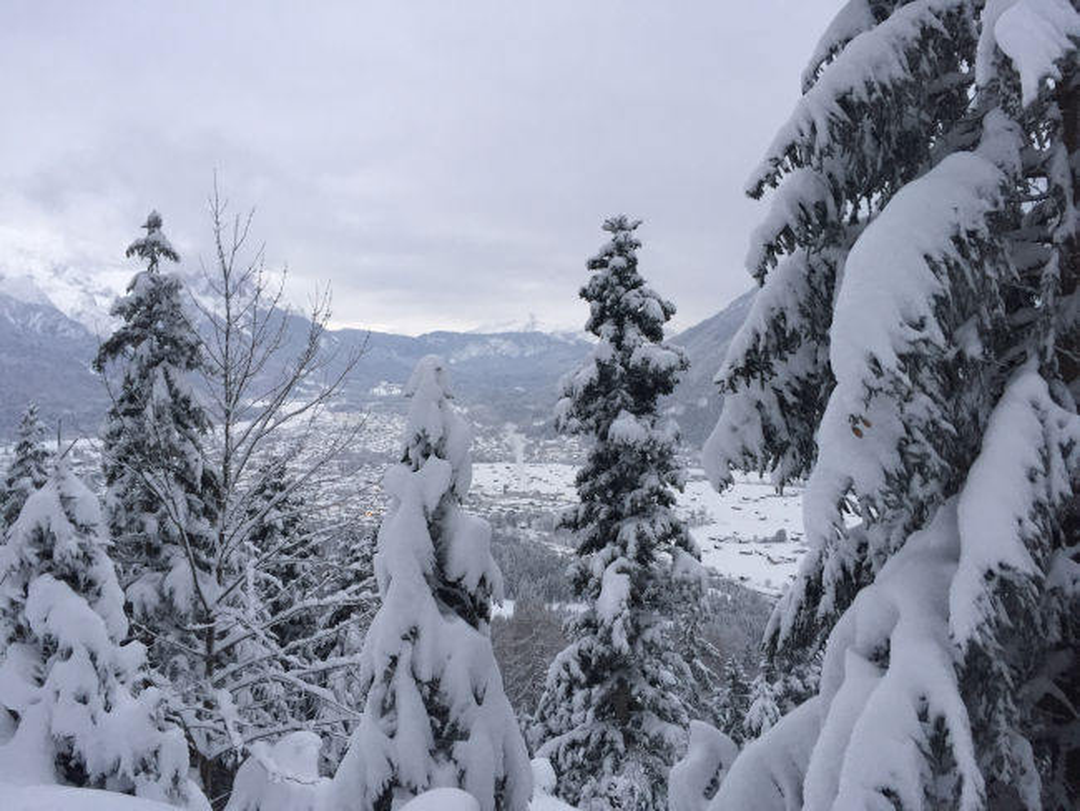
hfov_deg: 61.6
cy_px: 406
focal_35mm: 29
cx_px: 540
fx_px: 905
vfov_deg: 48.3
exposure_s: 1/33
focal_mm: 4.15
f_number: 2.2
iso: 100
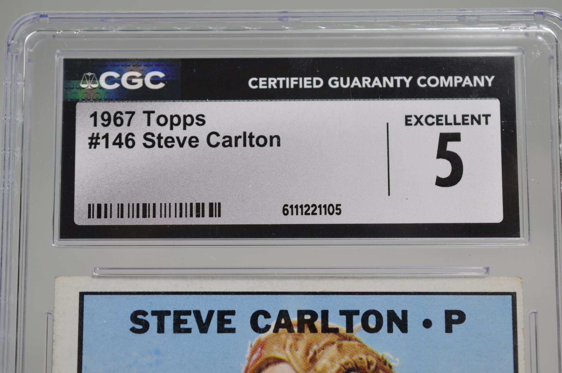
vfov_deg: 22.6
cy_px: 186
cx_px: 281
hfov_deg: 33.4
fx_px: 935
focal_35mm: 60
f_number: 5
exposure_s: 1/100
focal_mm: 40
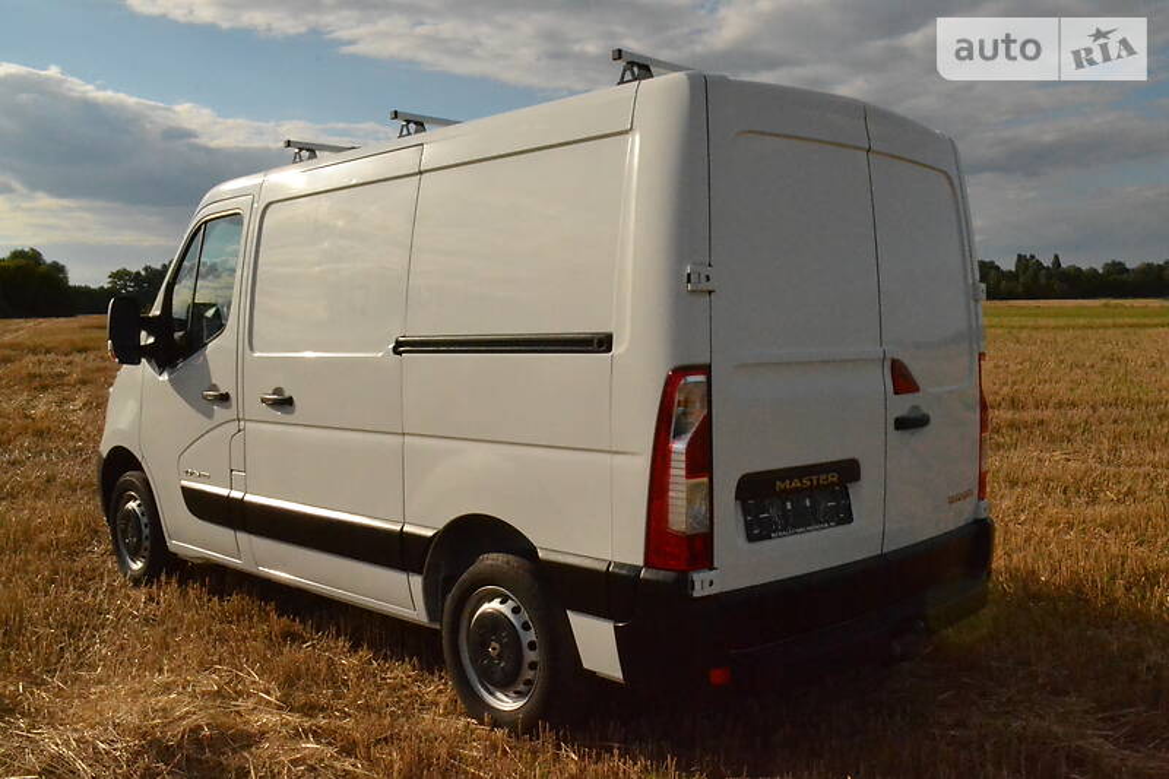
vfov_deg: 40.0
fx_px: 1071
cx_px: 584
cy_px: 390
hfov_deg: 57.2
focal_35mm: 33
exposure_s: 1/2000
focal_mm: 22
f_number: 22
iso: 6400
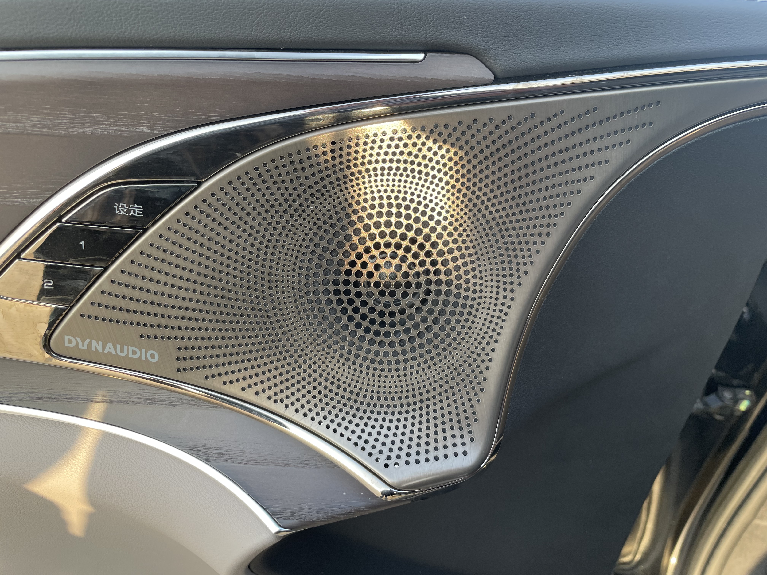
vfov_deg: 53.1
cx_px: 384
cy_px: 288
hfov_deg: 67.3
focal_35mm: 26
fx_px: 576
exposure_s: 1/121
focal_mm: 4.2
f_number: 1.6
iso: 40
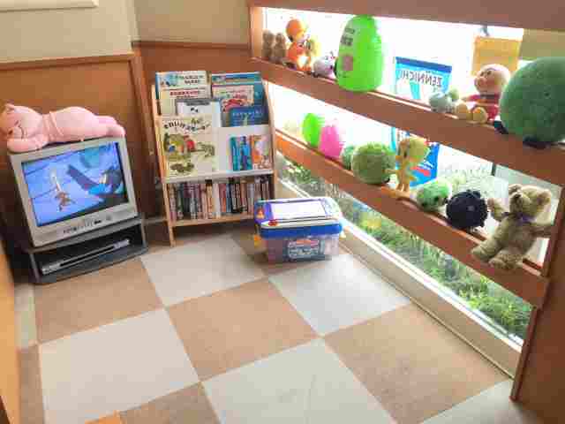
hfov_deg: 61.7
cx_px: 282
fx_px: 473
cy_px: 212
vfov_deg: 48.2
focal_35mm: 29
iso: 50
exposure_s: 1/120
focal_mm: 4.15
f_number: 2.2
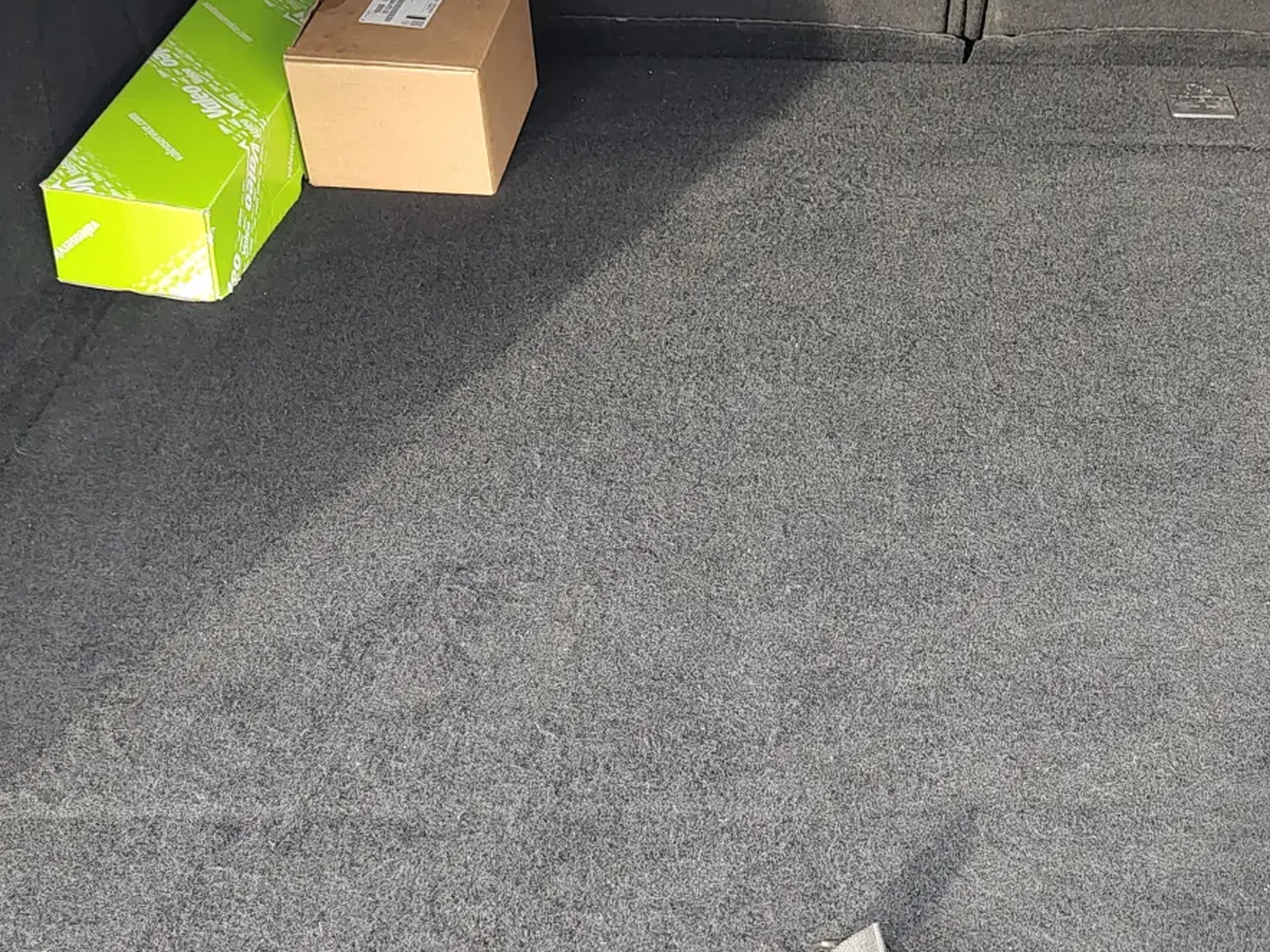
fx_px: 1541
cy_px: 479
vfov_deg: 34.3
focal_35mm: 42
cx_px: 909
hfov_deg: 43.7
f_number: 1.8
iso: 266
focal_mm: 5.56
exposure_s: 1/100
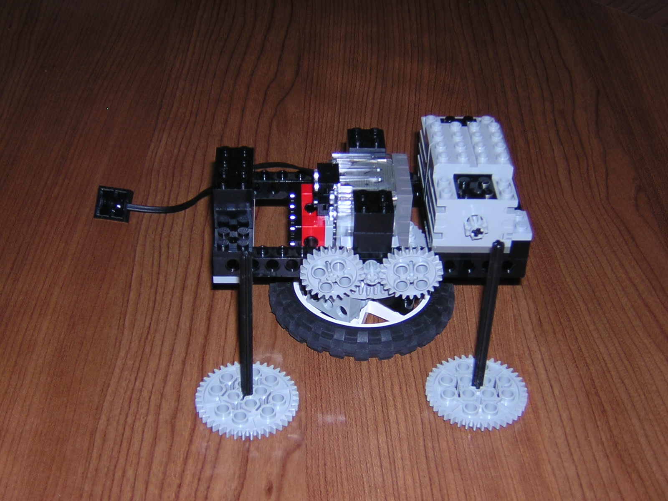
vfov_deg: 25.2
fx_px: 1119
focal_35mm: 58
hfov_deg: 33.2
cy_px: 250
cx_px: 334
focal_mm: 7.6
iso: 100
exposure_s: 1/60.1
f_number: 3.3
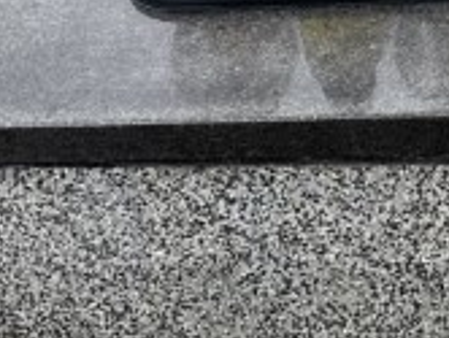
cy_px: -265
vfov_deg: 13.4
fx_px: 1299
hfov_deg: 18.5
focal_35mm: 100
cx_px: 549
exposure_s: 1/903
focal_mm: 4.25
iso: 25
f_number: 1.8
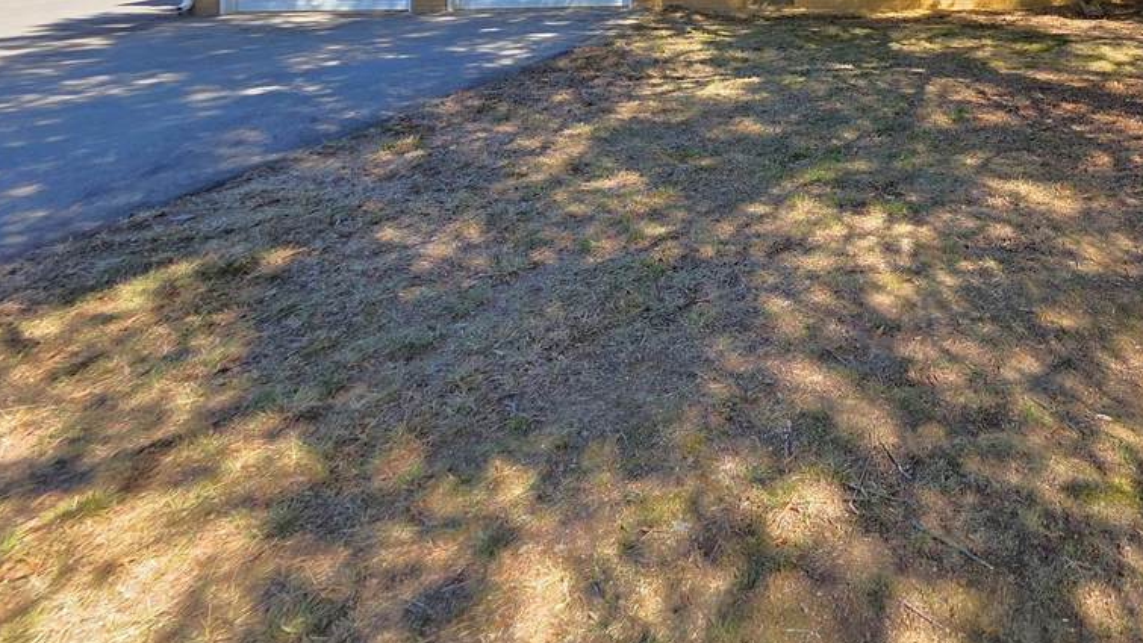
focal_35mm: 24
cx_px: 954
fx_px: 728
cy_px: -74
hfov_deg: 67.2
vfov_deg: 38.8
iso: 40
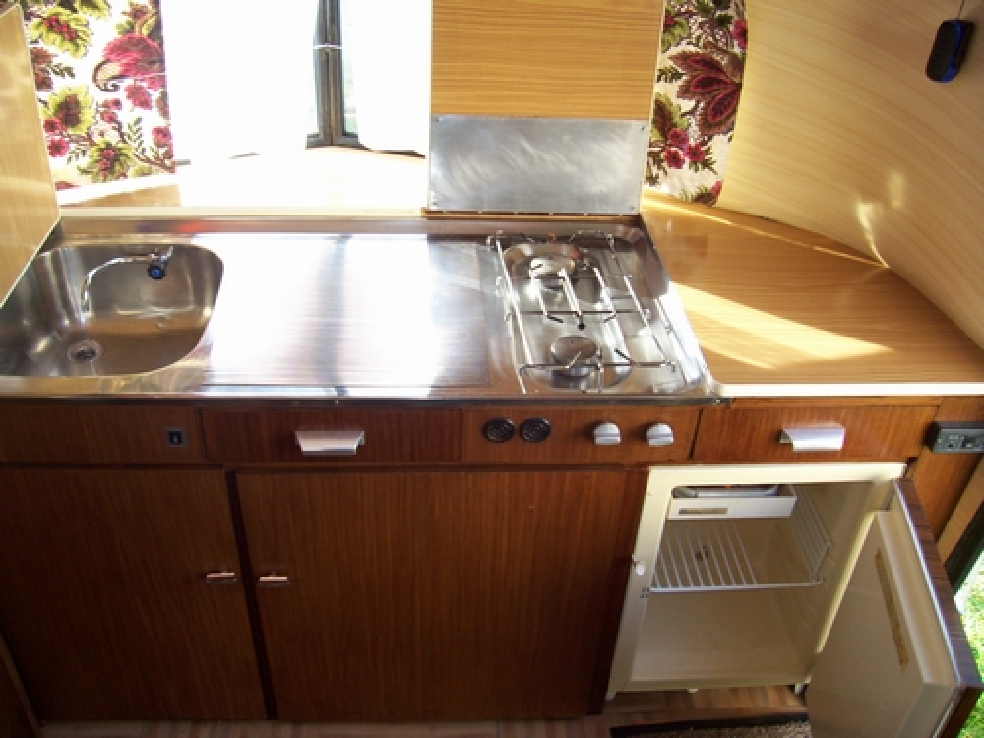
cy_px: 369
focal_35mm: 34
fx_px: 966
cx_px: 492
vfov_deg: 41.8
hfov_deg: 54.0
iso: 80
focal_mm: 5.6
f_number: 2.7
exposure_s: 1/64
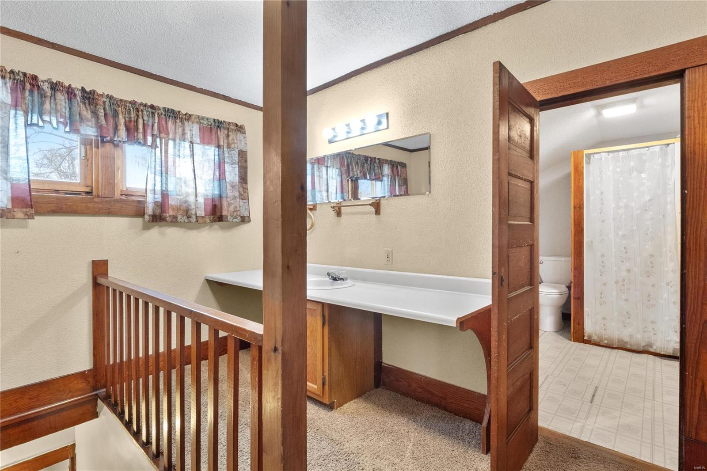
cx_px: 354
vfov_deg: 67.4
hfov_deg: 90.0
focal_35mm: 18
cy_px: 236
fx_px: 353
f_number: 9
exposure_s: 1/1.67
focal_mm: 9
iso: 400
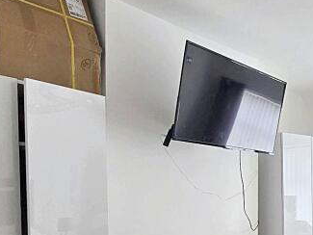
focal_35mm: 41
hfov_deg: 41.7
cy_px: 203
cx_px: 287
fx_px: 371
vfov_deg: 33.6
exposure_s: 1/100
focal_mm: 2.2
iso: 64
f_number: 2.2
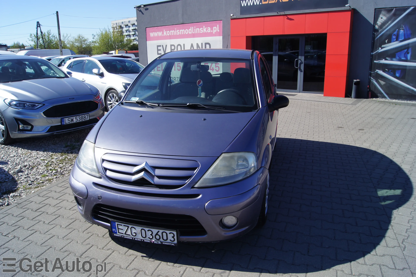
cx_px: 208
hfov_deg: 67.4
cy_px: 138
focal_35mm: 27
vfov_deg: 47.9
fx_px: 312
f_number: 11
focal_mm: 18
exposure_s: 1/100
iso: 100
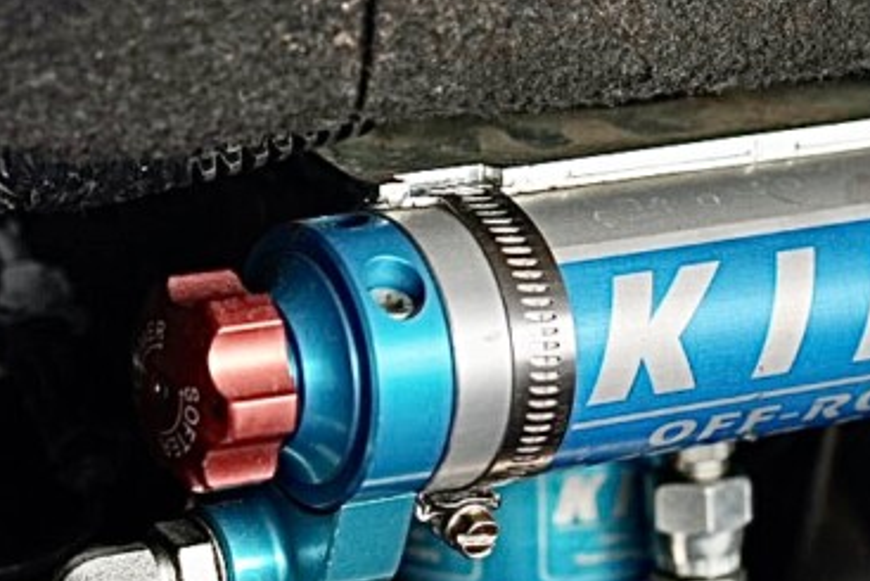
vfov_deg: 8.1
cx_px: 299
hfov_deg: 12.1
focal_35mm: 170
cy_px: 519
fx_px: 4110
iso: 320
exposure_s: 1/400
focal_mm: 52
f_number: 2.8
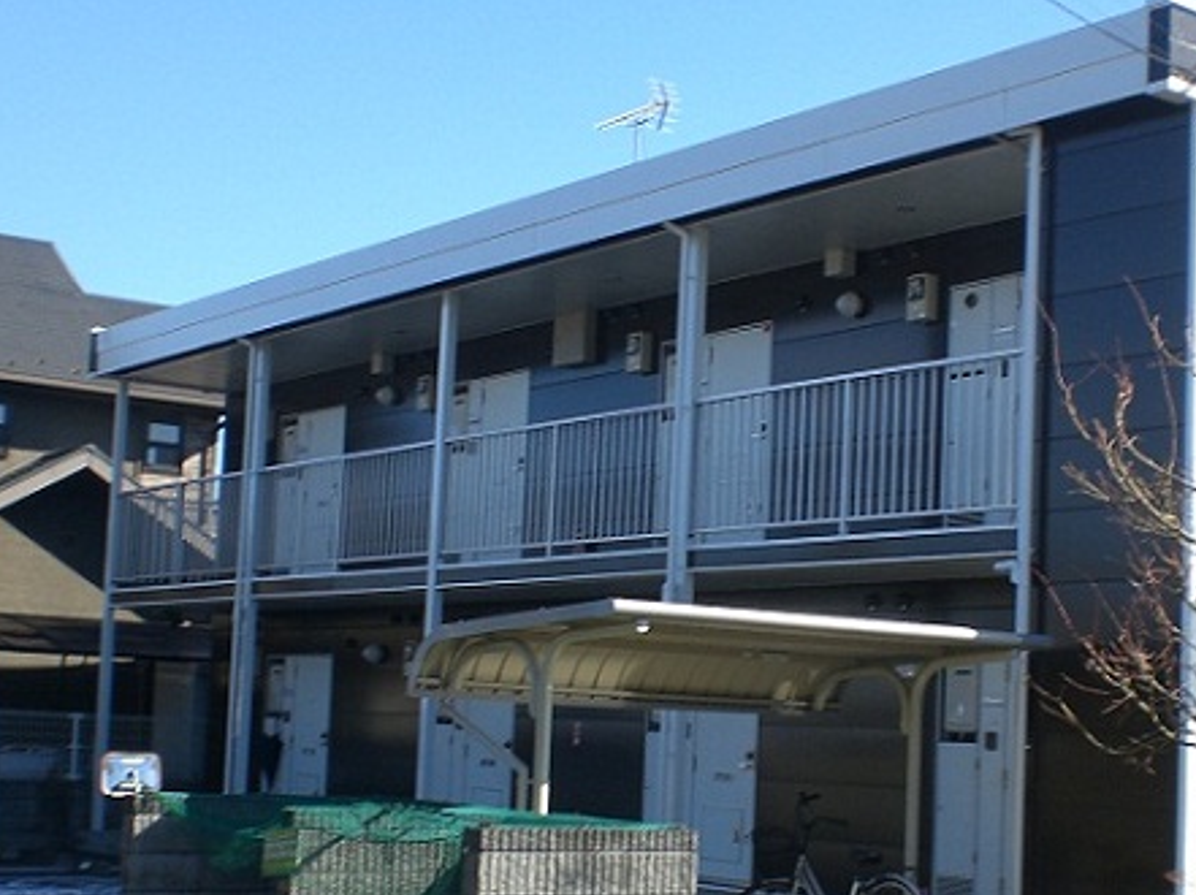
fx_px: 2037
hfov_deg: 32.3
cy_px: 560
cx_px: 854
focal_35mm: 59
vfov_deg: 24.7
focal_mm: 6.3
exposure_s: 1/250
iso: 50
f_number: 4.4
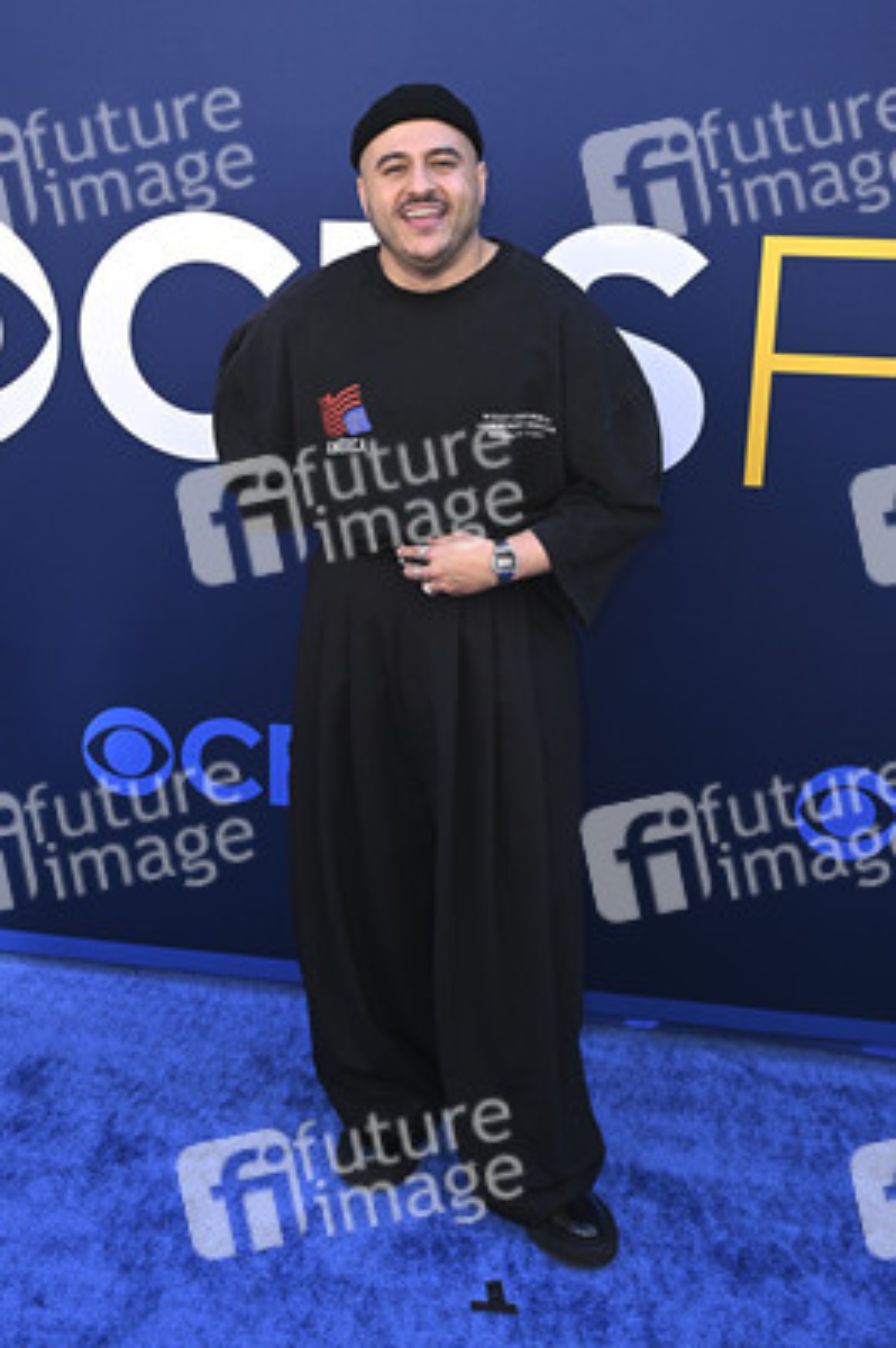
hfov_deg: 35.9
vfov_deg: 51.9
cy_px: 674
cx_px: 448
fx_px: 1384
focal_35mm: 37
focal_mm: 37
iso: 320
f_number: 6.3
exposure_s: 1/200
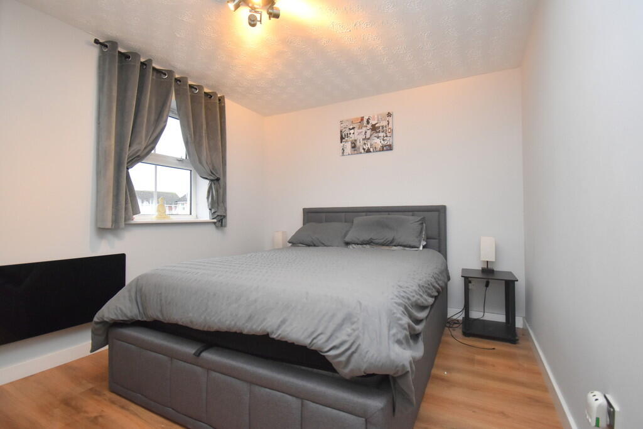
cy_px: 214
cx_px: 322
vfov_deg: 77.3
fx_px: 268
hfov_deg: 100.4
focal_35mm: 15
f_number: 4.5
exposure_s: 1/125
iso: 1250
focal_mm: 10
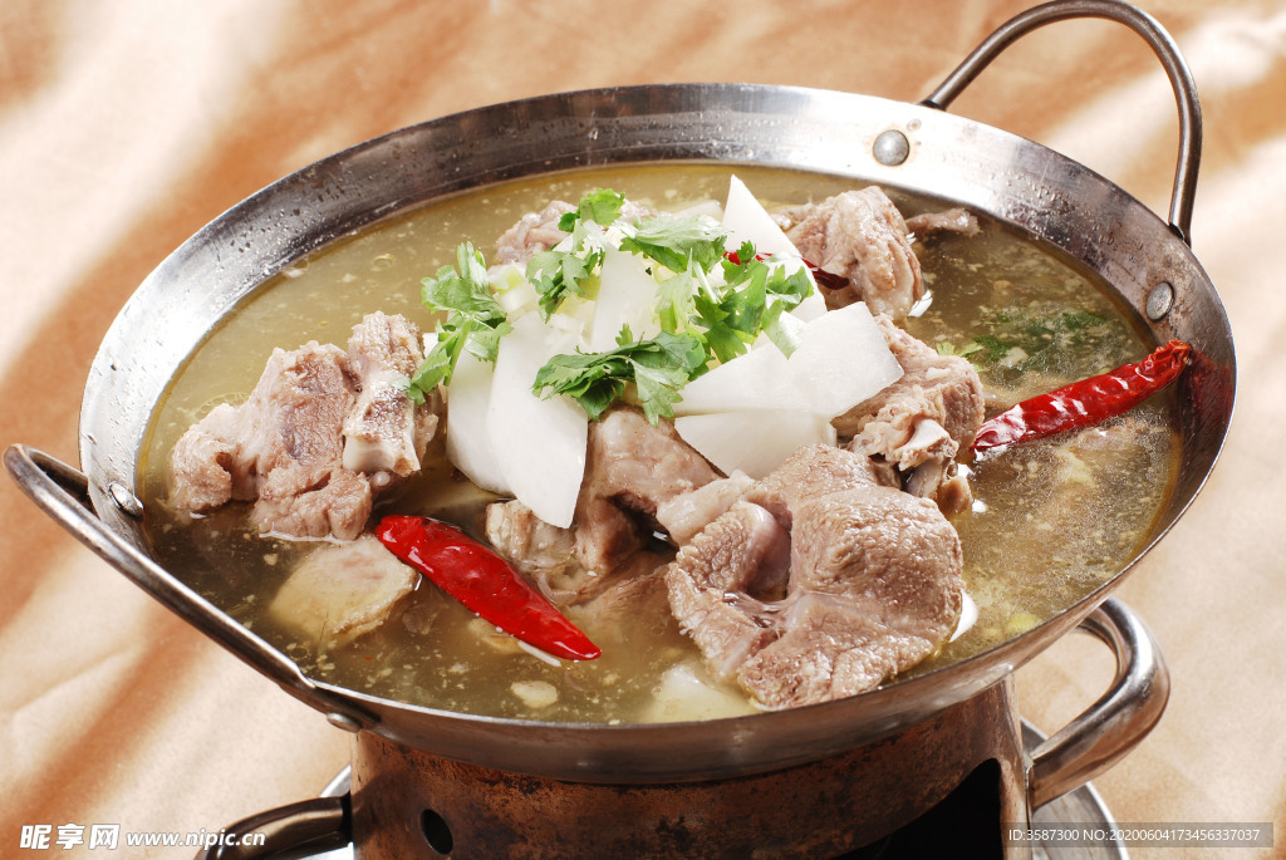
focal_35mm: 75
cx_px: 643
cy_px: 430
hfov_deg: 27.0
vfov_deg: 18.2
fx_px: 2682
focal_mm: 50
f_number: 13
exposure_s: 1/125
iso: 100
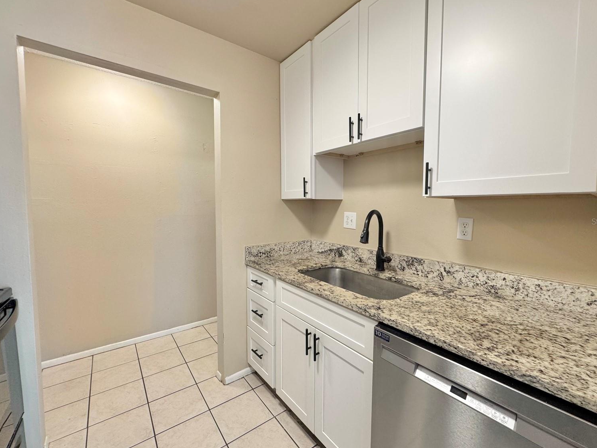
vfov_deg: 81.8
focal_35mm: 15
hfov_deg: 98.1
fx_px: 259
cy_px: 221
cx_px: 309
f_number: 2.2
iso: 200
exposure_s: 1/60
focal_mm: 2.22
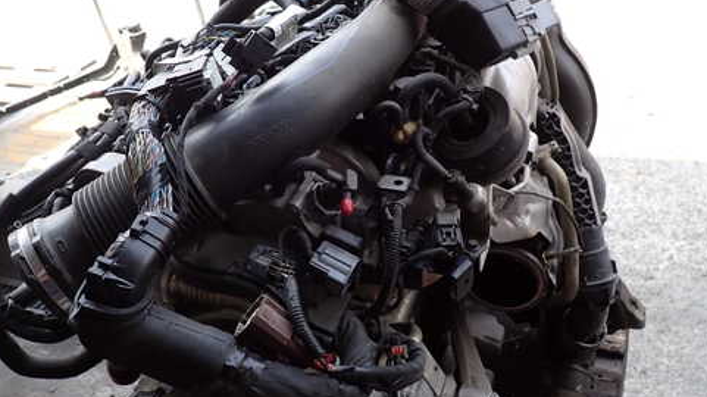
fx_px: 637
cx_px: 310
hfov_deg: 57.9
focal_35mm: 34
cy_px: 147
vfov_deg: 34.4
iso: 100
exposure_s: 1/200
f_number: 2.8
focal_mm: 4.5
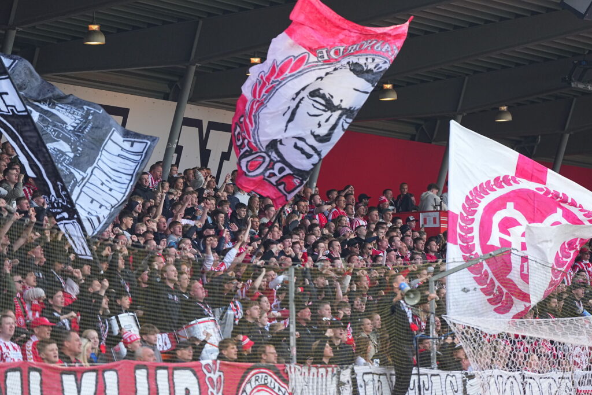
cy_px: 198
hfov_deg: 10.3
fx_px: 3289
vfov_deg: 6.9
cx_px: 296
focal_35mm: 200
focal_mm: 200
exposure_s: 1/1250
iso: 800
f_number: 3.2
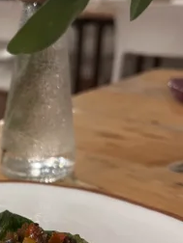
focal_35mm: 62
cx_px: -20
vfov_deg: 30.5
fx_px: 437
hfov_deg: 22.3
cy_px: 194
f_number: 1.5
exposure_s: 1/33
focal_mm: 5.7
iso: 500
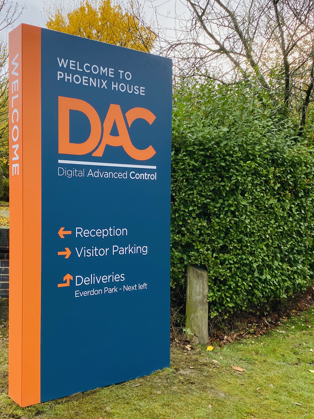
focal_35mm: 38
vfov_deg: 48.9
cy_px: 223
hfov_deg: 37.0
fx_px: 460
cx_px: 88
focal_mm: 4.25
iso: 32
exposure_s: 1/778
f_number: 1.8
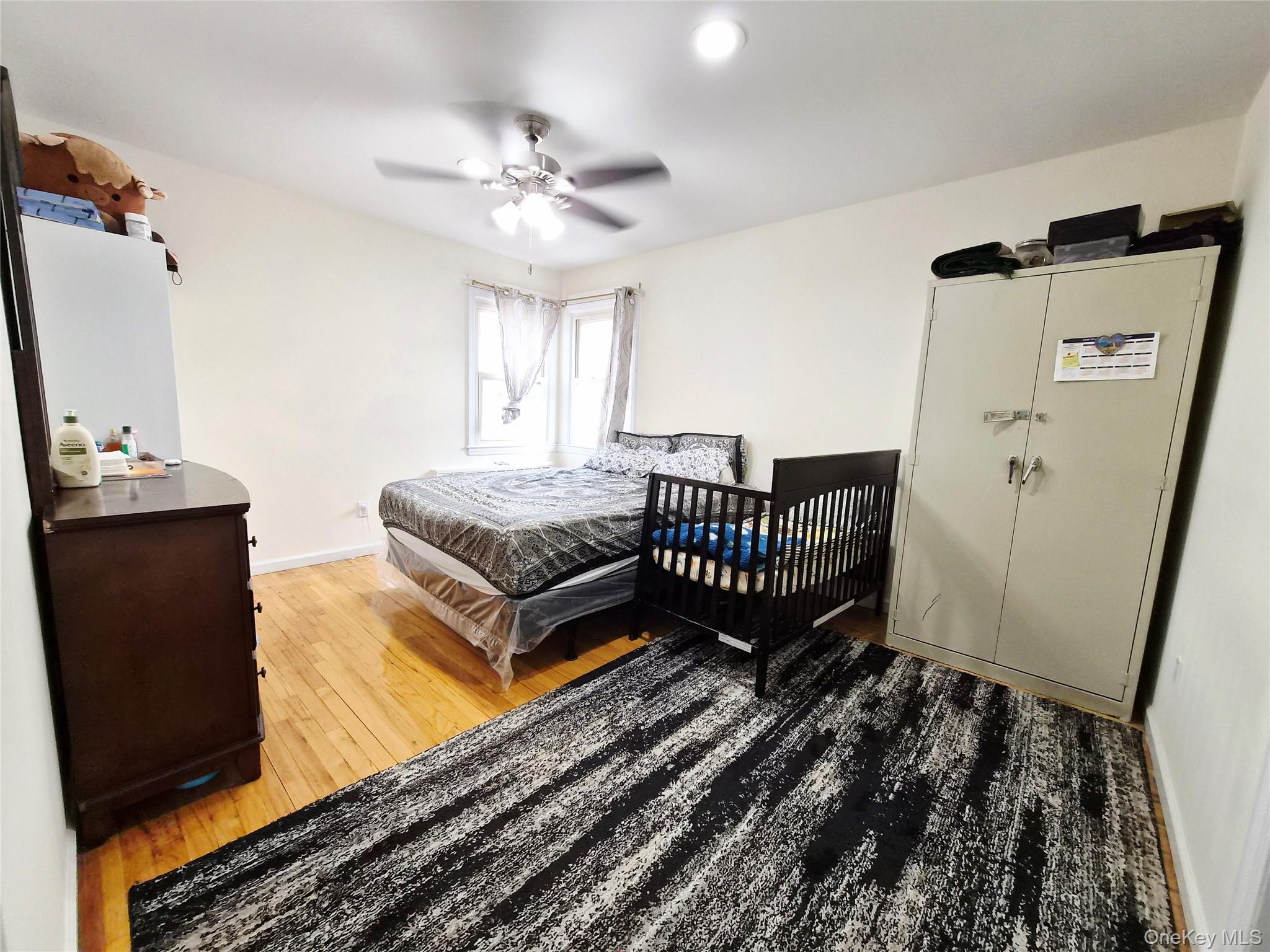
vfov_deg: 89.9
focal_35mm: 13
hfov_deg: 106.2
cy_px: 476
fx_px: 477
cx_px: 635
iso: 100
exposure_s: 1/60.2
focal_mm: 1.7
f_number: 2.2
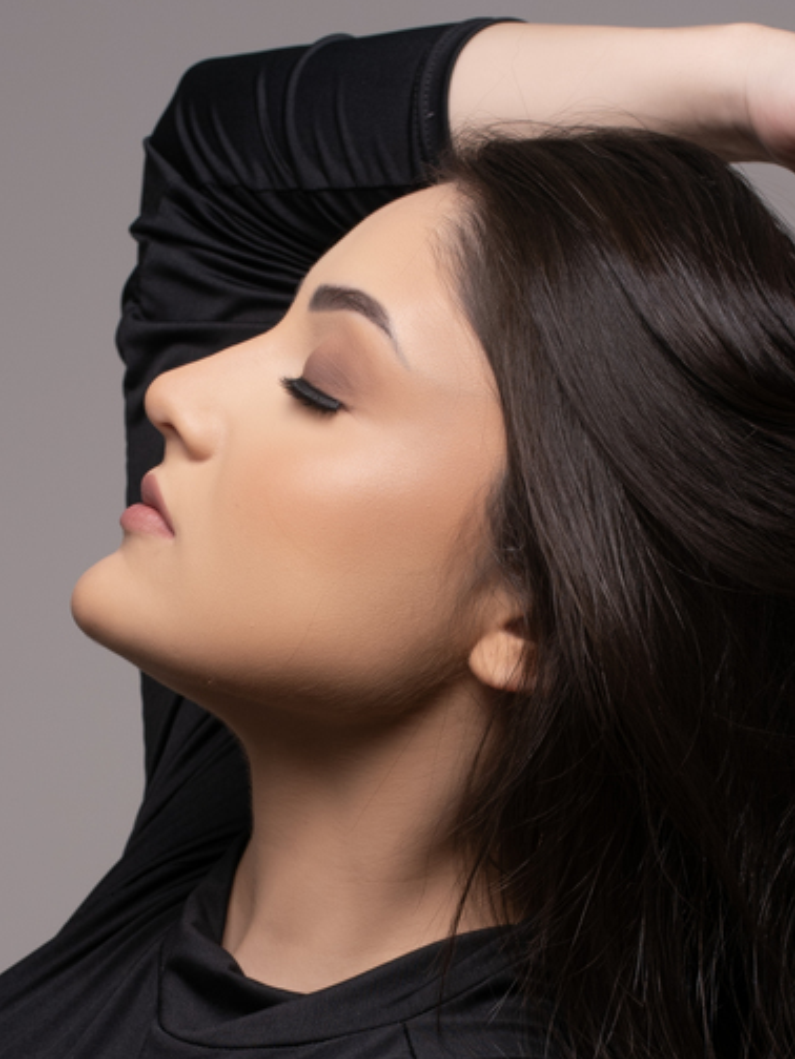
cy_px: 914
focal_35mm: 120
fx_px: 3675
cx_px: 398
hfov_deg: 12.3
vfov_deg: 16.2
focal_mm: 35
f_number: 6.3
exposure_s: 1/160
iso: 100
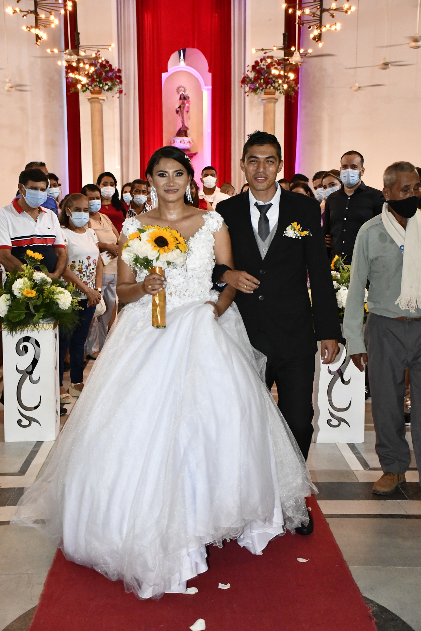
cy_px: 316
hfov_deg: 26.0
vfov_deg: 38.2
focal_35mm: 52
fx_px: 912
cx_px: 210
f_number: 4.2
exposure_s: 1/60
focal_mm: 35
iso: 6400
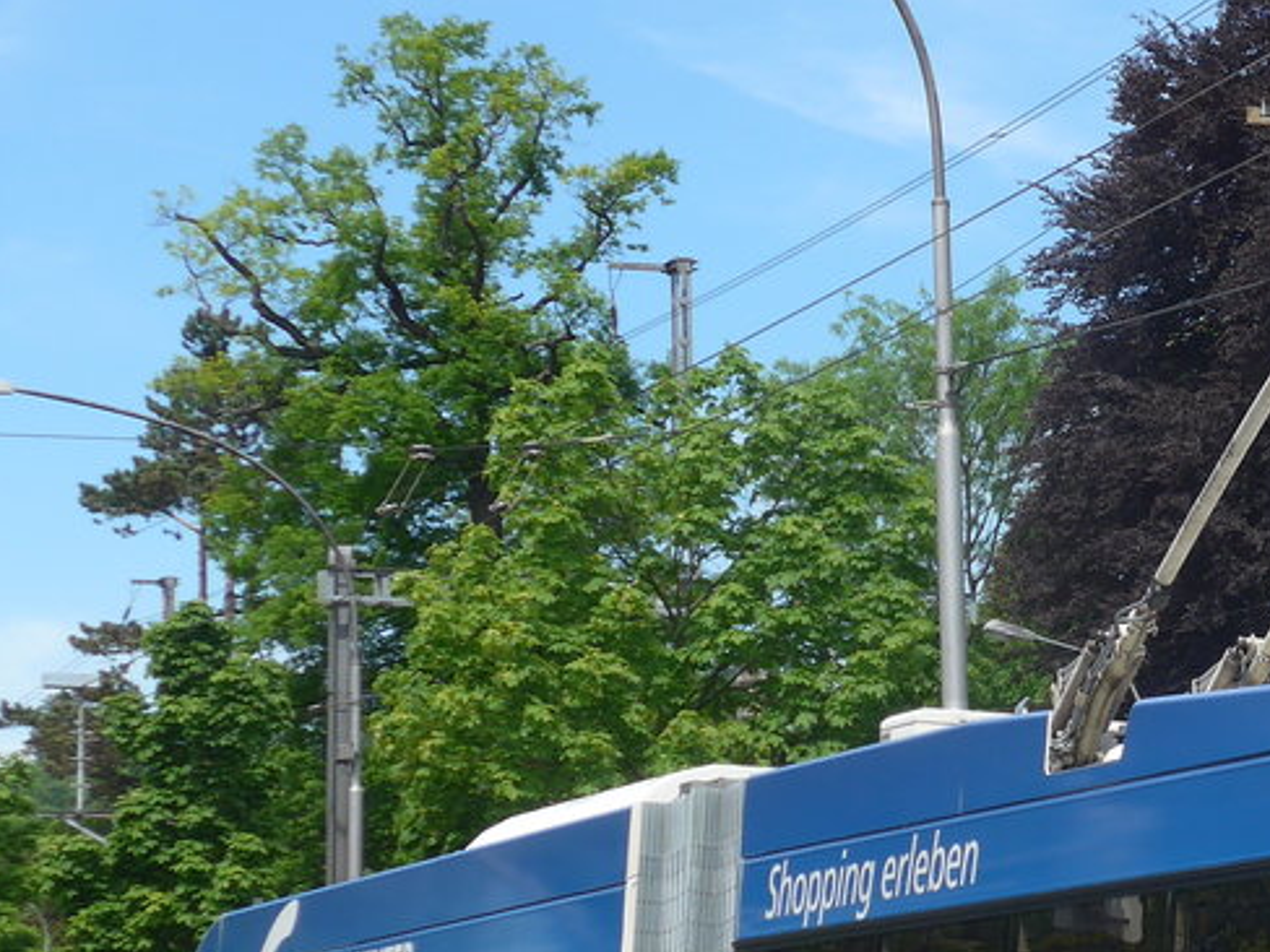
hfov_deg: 13.4
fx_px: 5320
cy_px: 606
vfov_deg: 10.2
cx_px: 1280
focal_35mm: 145
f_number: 3.5
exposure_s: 1/640
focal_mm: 12
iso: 80
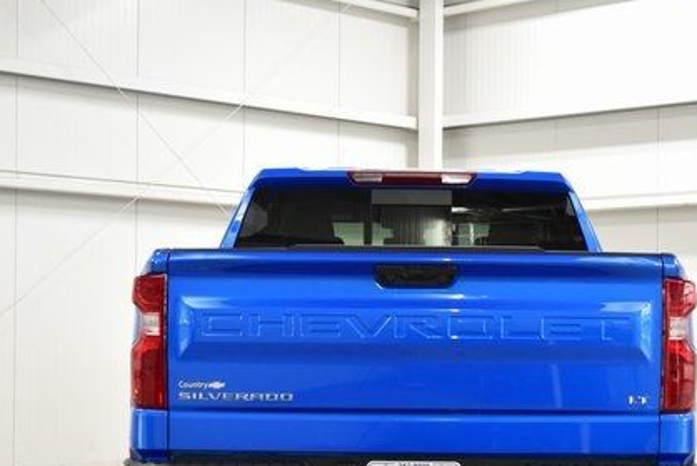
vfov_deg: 17.4
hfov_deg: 25.9
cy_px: 345
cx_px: 412
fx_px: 1511
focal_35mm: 78
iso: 1600
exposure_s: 1/60
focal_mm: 34
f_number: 5
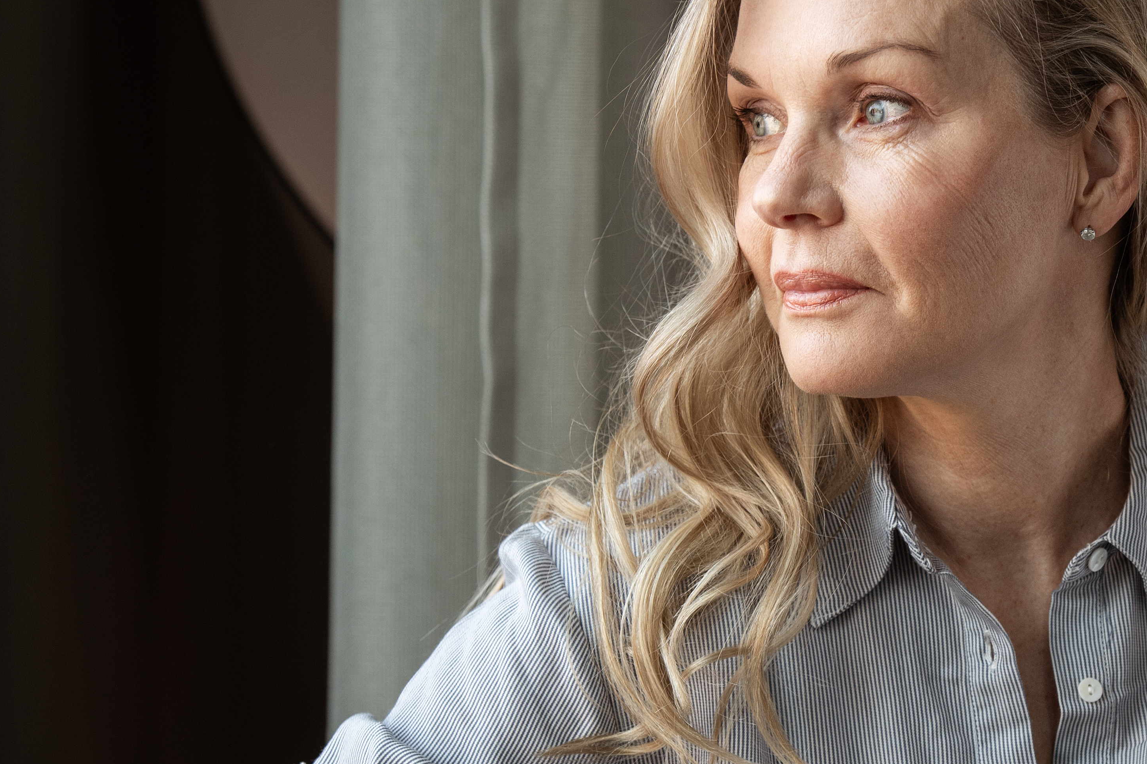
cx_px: 1009
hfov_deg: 9.6
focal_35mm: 214
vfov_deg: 6.4
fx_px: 6818
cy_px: 486
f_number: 5.6
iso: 500
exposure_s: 1/160
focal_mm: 112
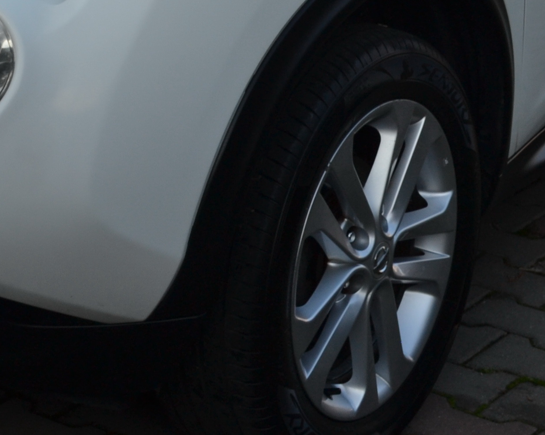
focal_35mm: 114
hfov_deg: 16.7
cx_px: 118
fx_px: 1838
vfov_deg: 13.1
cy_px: -105
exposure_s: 1/125
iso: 125
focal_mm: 22
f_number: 5.6
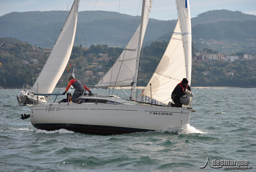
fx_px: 962
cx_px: 128
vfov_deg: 10.2
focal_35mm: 135
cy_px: 86
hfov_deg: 15.2
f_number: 6.3
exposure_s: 1/640
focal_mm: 90
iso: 100
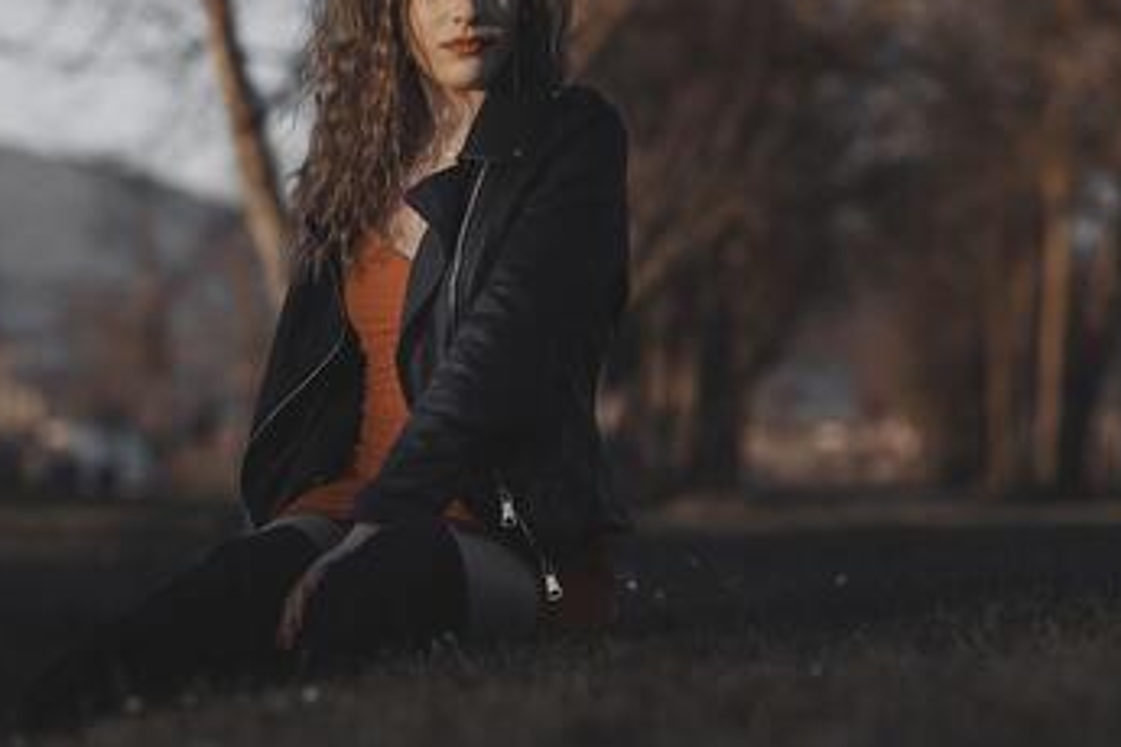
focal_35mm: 148
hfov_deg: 13.9
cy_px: 235
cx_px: 471
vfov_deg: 9.3
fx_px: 4608
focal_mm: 85
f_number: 2.5
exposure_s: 1/400
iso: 100
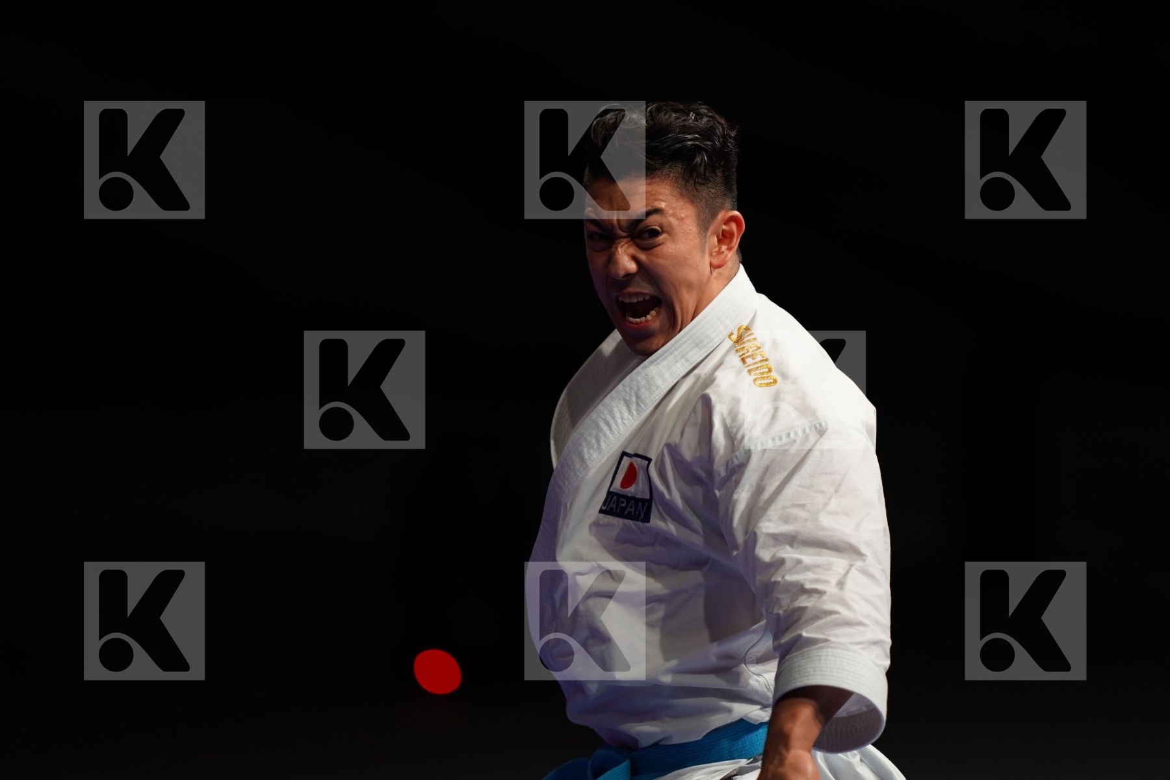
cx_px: 585
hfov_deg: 5.2
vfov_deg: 3.4
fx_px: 12999
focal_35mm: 400
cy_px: 390
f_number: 2.8
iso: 1250
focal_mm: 400
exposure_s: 1/500
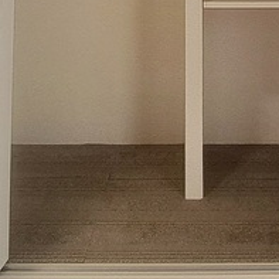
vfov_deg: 25.2
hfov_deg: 30.4
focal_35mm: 56
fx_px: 511
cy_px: -109
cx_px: 181
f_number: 2.2
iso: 64
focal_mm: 1.74
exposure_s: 1/100
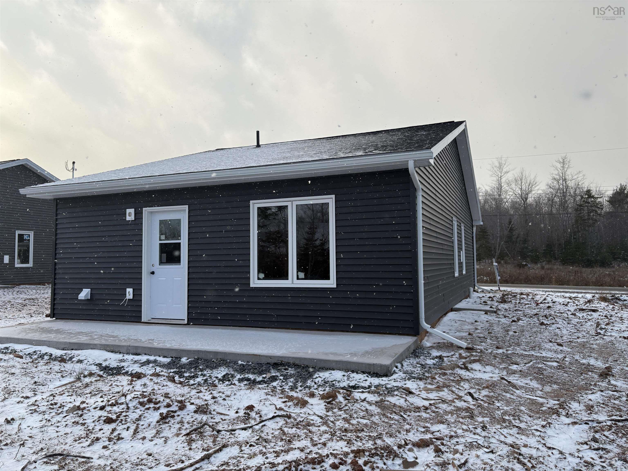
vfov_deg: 53.1
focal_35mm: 26
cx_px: 314
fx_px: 472
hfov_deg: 67.3
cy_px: 236
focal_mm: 5.96
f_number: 1.6
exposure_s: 1/2075
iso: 50
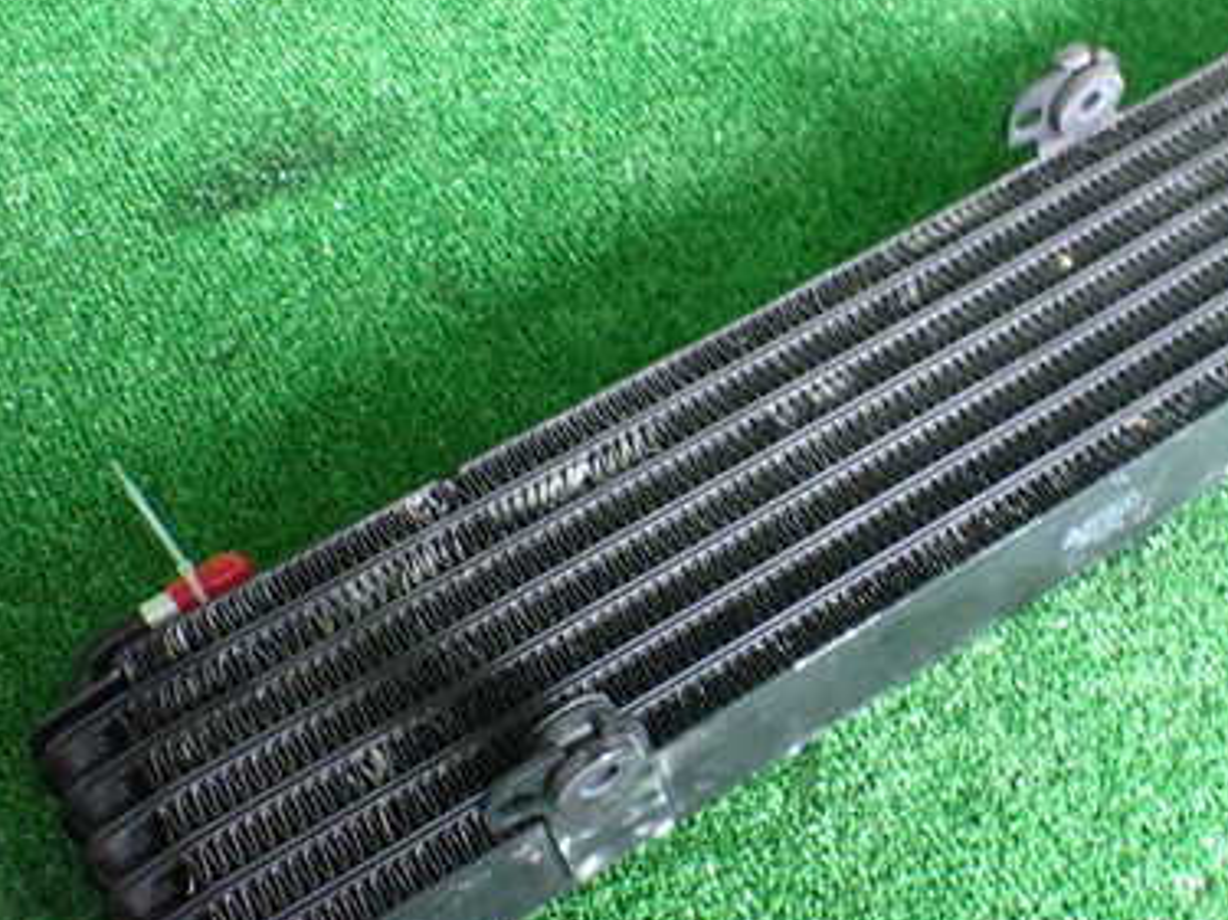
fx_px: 1702
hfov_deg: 38.8
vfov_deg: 30.2
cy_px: 422
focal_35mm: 48
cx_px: 897
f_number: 2.3
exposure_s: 1/30
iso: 800
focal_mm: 5.4
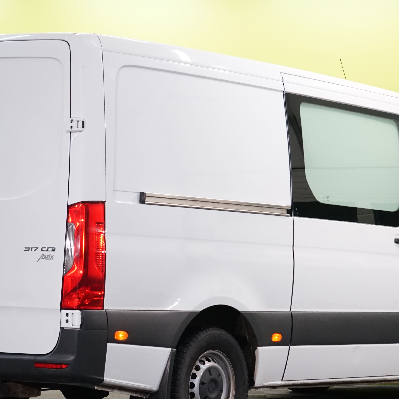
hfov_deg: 14.2
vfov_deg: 14.2
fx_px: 1604
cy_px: 258
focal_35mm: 123
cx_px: 184
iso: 2000
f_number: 5.6
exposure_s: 1/125
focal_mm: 70
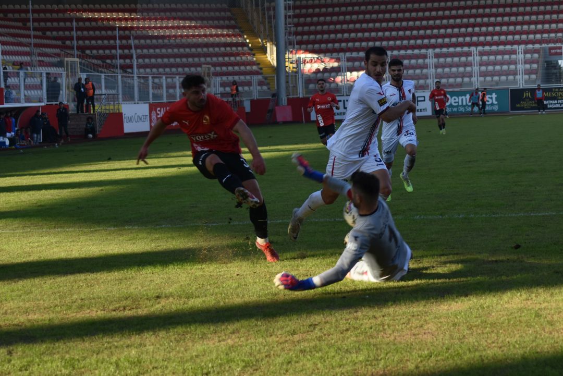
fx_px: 1643
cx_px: 282
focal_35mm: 105
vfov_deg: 13.1
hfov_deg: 19.4
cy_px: 188
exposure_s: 1/400
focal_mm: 70
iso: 200
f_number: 5
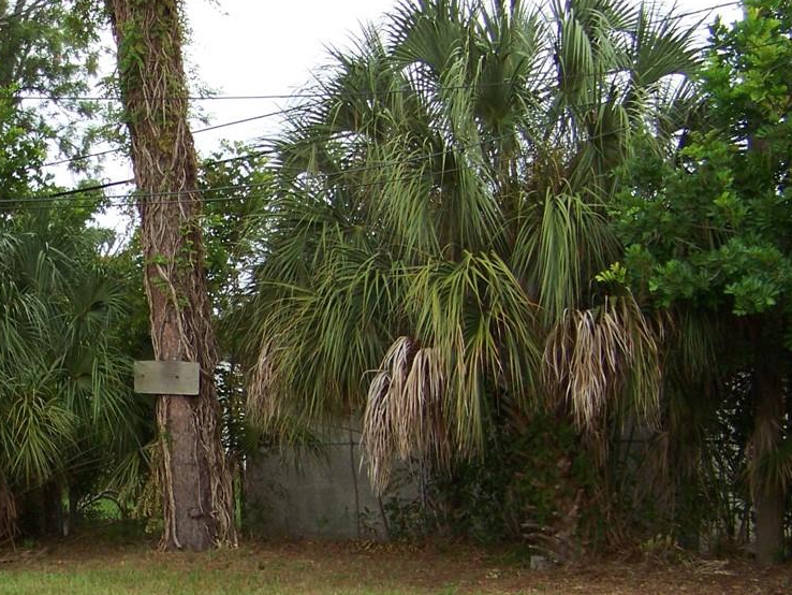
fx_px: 1785
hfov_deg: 24.4
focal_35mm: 78
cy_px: 459
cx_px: 91
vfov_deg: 18.8
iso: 67
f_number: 2.8
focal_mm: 5.85
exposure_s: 1/320
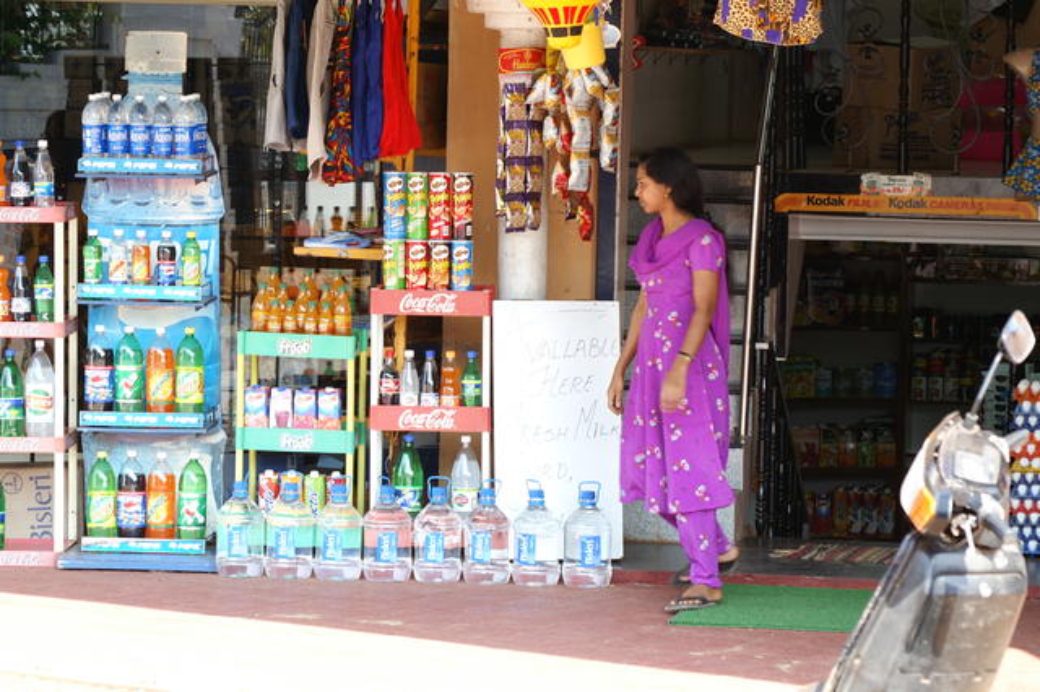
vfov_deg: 9.1
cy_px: 346
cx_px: 520
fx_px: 4331
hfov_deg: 13.7
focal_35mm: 150
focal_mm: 100
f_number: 8
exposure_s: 1/80
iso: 200
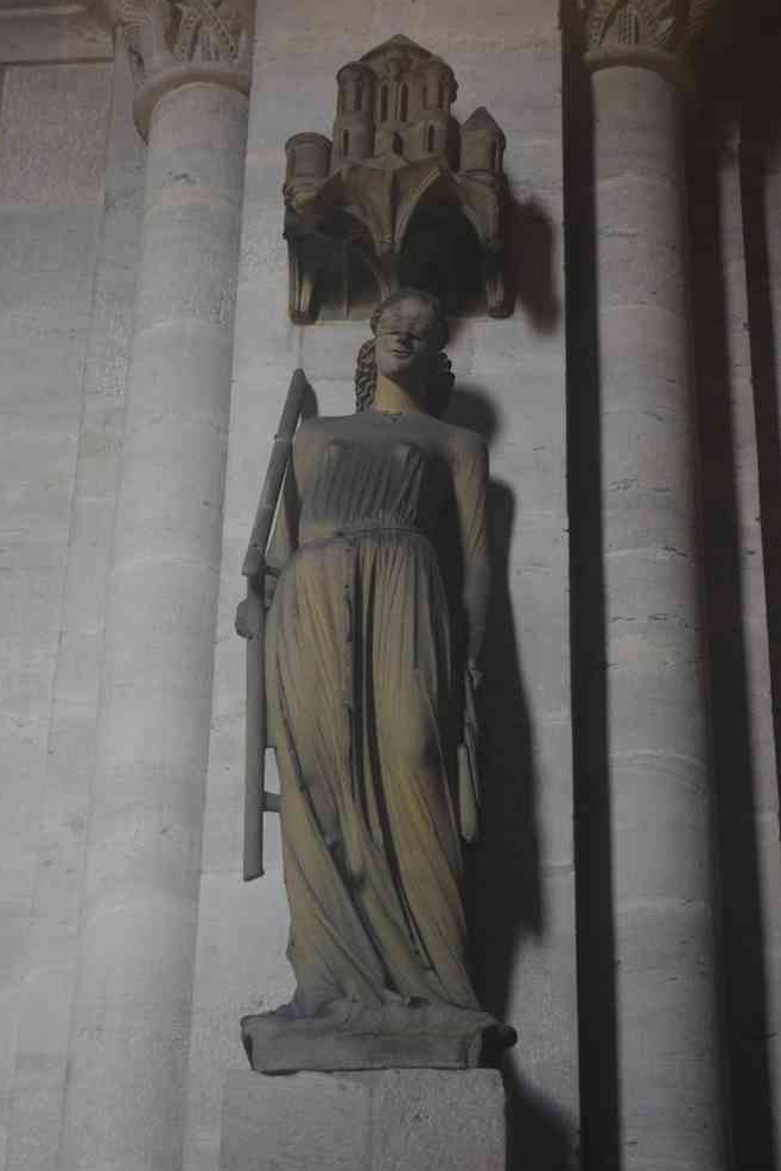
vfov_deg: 24.3
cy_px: 589
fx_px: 2717
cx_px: 387
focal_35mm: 84
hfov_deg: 16.4
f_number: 5.6
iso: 3200
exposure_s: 1/60
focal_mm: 55
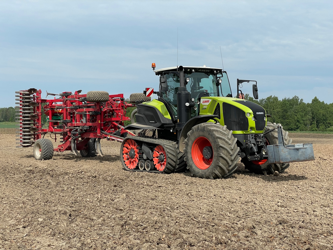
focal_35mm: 52
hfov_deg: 36.8
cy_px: 125
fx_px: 500
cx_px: 166
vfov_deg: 28.0
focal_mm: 6
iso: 25
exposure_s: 1/2179
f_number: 2
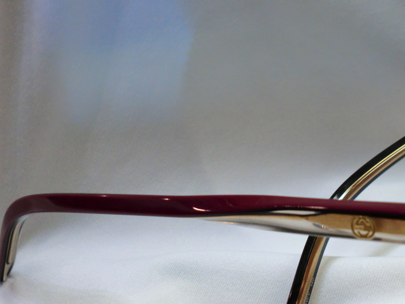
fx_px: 597
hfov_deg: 36.8
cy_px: 223
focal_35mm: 51
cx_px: 294
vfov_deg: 28.2
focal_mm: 5.8
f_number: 3.5
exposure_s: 1/60
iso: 125
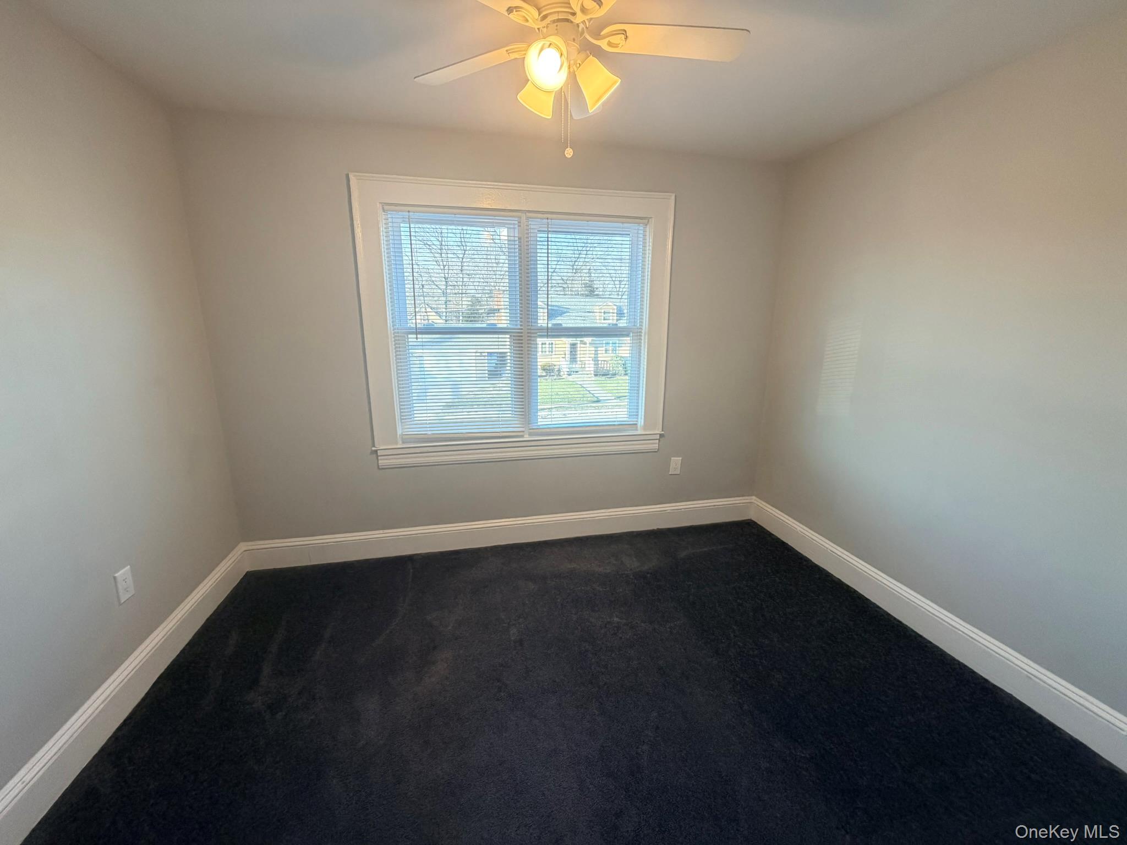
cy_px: 422
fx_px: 456
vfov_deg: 85.7
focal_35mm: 14
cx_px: 564
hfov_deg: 102.1
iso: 250
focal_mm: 2.22
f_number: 2.2
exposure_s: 1/121
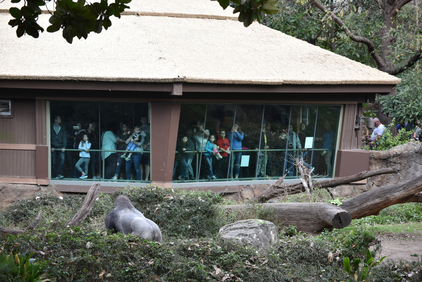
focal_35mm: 140
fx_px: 1641
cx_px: 211
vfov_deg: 9.8
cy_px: 141
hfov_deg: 14.7
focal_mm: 140
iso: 220
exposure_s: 1/320
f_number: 4.8
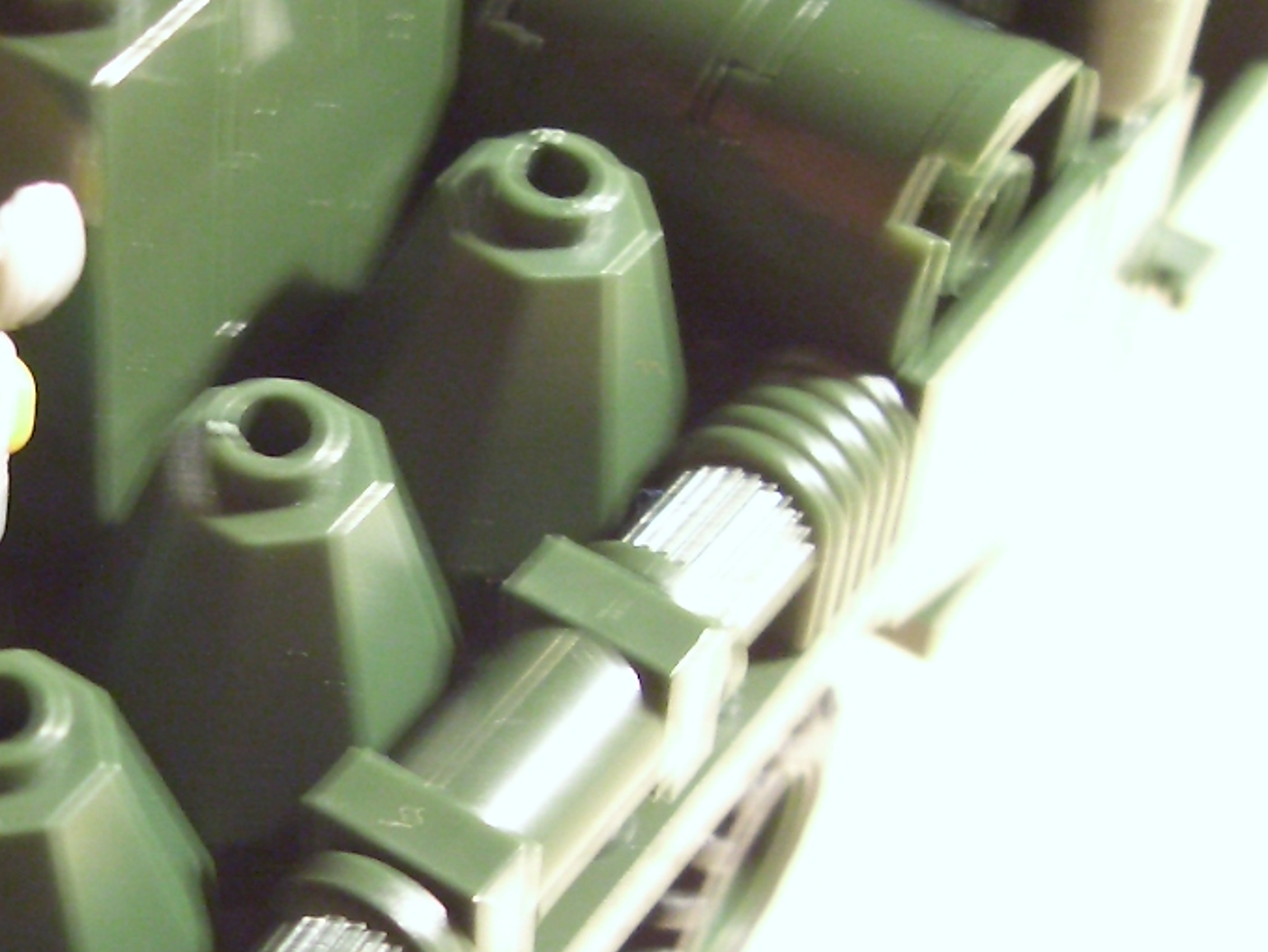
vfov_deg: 16.1
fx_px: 3371
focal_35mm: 92
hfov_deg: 21.0
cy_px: 520
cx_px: 223
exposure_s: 1/10
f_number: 2.8
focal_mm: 8
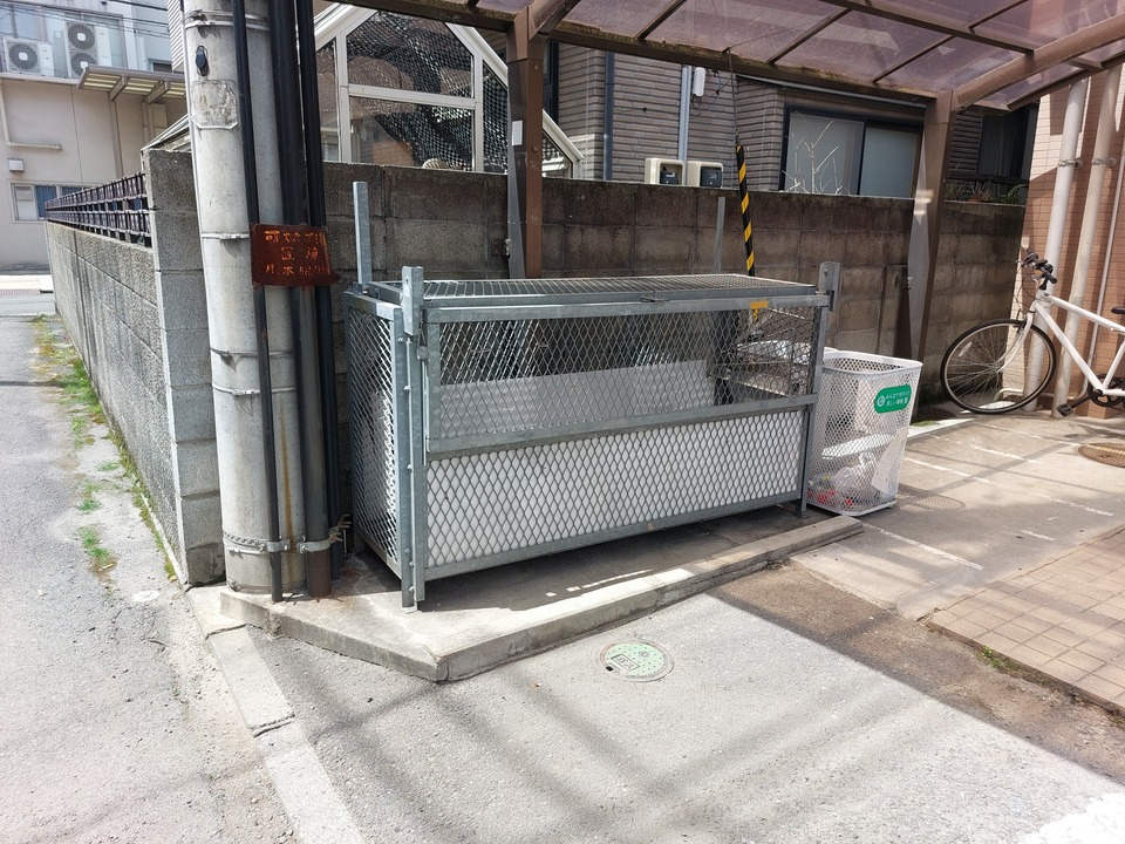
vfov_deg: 56.8
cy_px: 422
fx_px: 780
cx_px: 562
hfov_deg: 71.6
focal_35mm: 24
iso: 25
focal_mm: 5.23
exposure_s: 1/397
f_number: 1.8
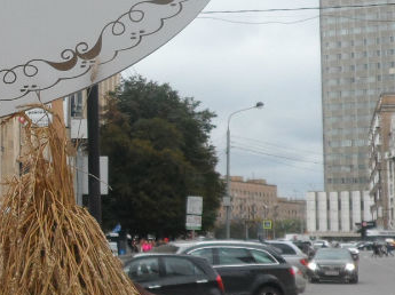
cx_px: -172
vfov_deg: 14.2
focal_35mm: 104
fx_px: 1185
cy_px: 137
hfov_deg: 17.3
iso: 80
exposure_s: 1/250
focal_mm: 4.9
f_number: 3.1
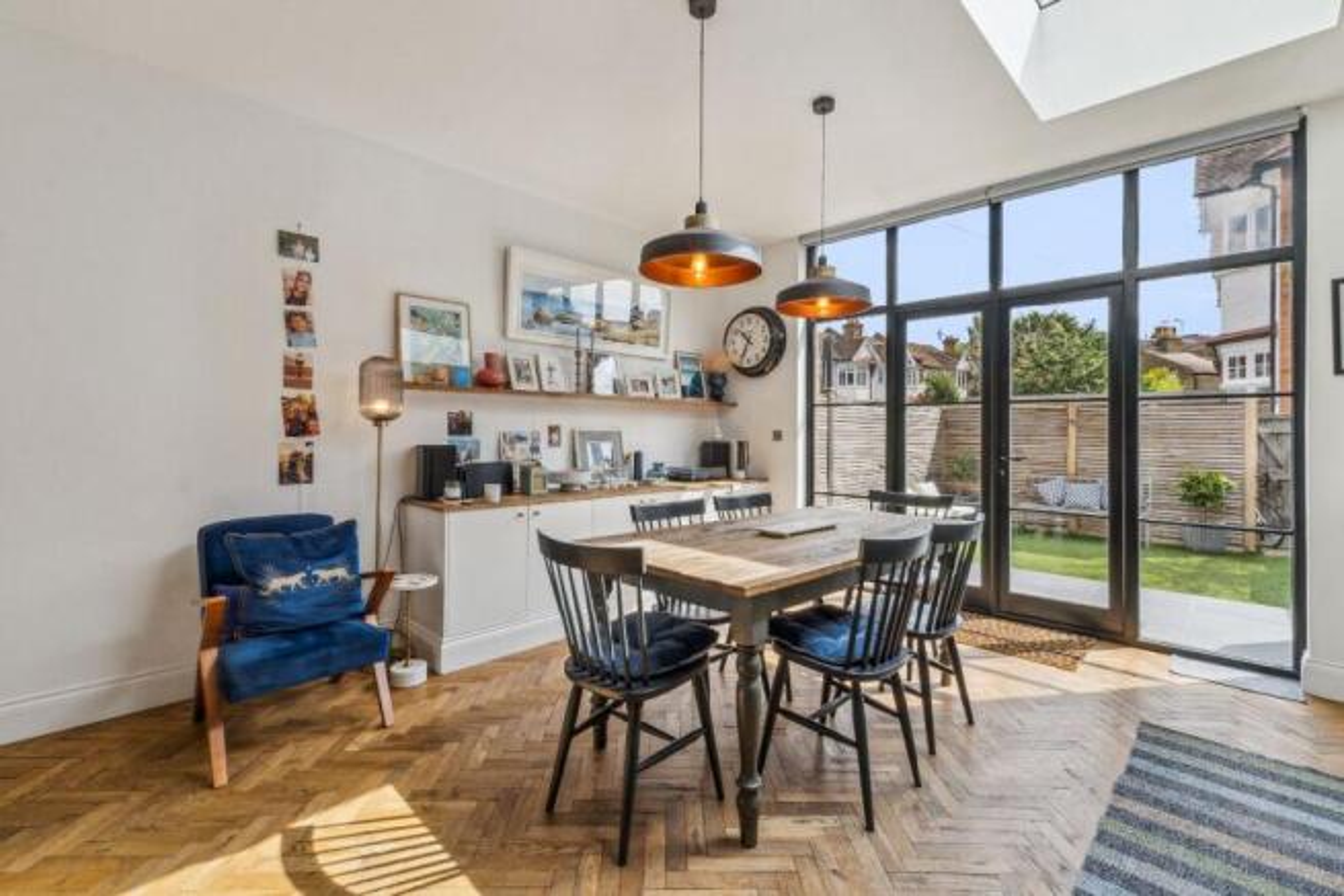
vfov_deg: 77.4
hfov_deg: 100.4
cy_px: 448
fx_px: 560
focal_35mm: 15
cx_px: 672
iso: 200
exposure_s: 1/40
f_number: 11
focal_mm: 10
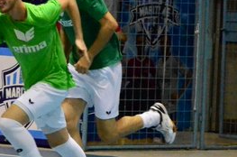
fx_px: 3369
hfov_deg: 4.0
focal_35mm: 513
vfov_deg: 2.7
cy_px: 64
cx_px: 9
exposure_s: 1/320
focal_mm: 100
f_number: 7.1
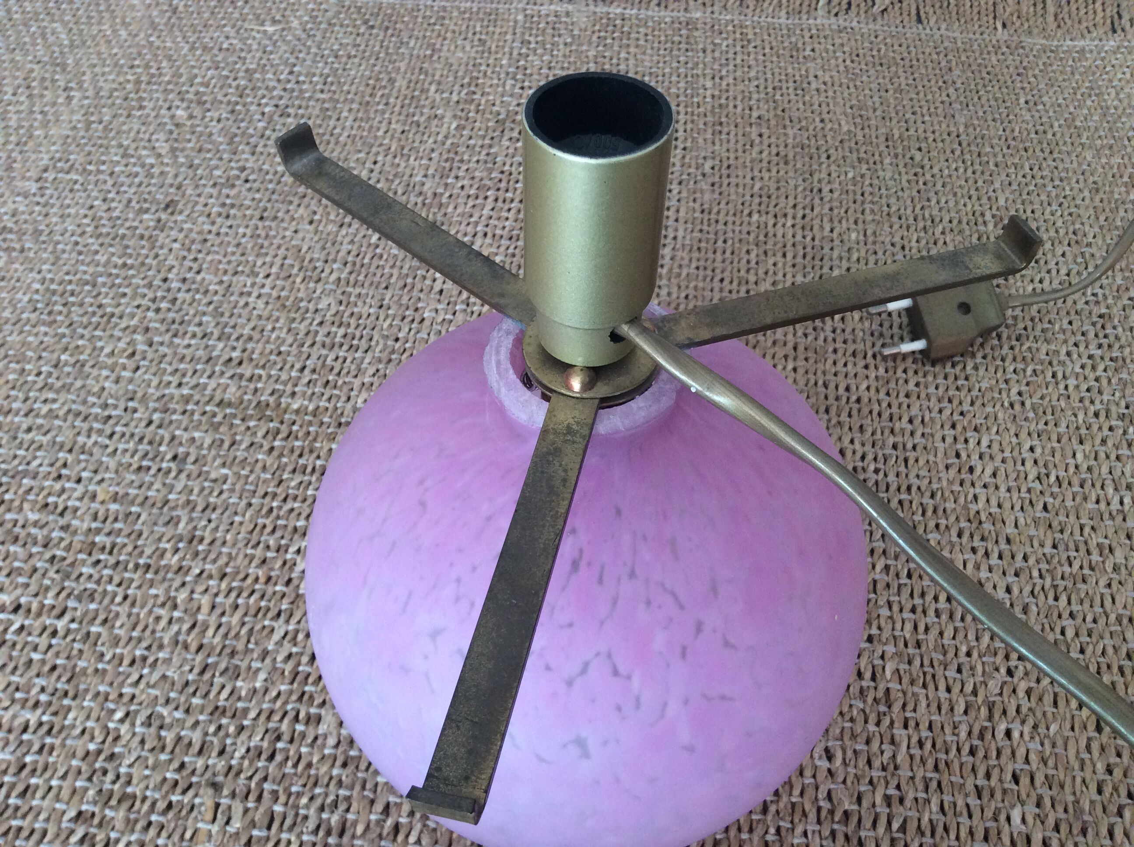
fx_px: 1047
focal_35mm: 32
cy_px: 424
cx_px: 567
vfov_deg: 44.1
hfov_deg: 56.9
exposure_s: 1/24
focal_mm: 3.3
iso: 100
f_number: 2.4
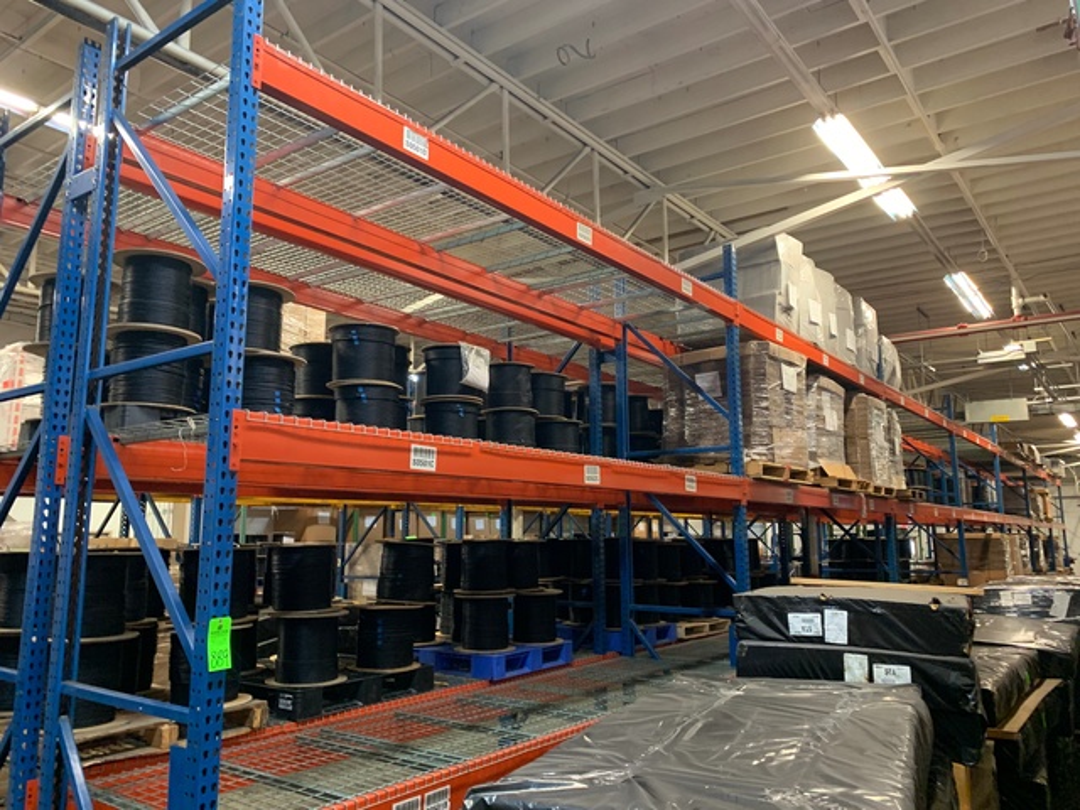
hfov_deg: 67.3
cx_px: 540
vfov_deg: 53.1
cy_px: 405
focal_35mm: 26
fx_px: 811
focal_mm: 4.25
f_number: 1.8
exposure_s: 1/60
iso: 320
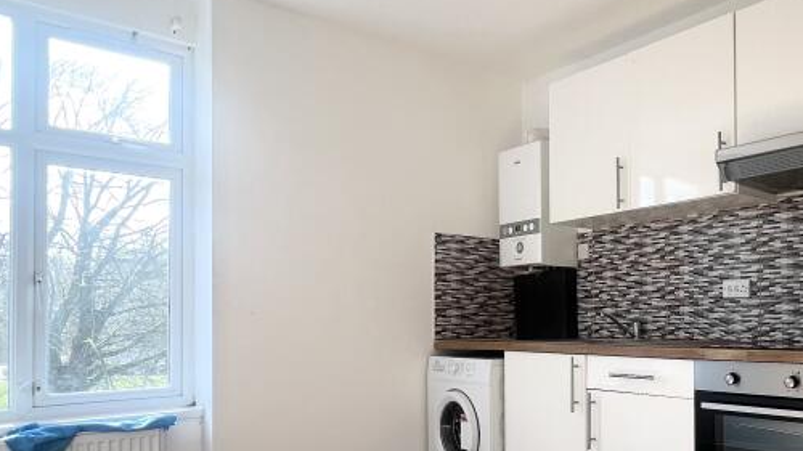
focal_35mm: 29
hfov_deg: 60.4
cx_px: 649
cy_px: 310
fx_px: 617
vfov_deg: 39.6
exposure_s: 1/99
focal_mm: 1.57
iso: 32
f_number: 1.8
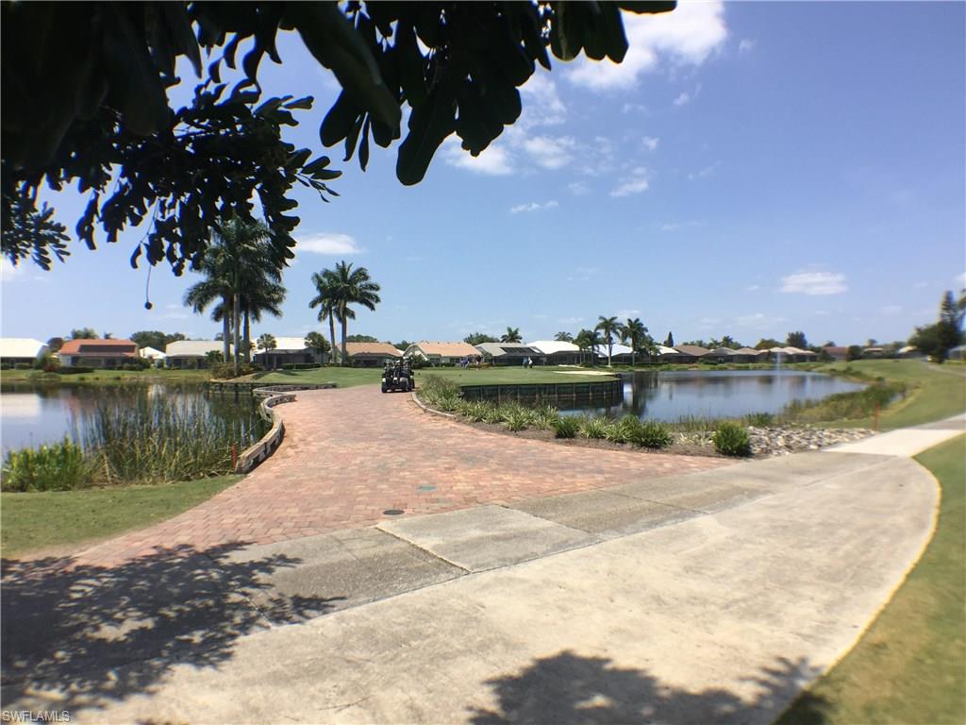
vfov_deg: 48.2
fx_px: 809
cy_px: 362
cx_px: 483
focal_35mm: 29
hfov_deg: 61.7
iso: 32
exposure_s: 1/2198
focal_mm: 4.15
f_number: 2.2
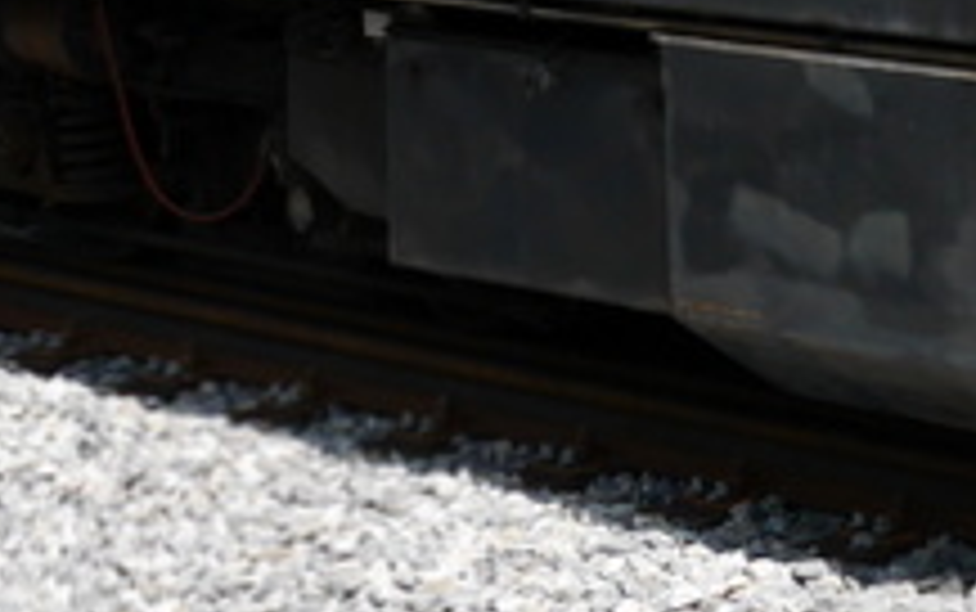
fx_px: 5617
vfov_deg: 6.2
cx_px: 1808
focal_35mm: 211
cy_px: -279
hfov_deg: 9.4
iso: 160
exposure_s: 1/320
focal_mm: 18
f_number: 7.1
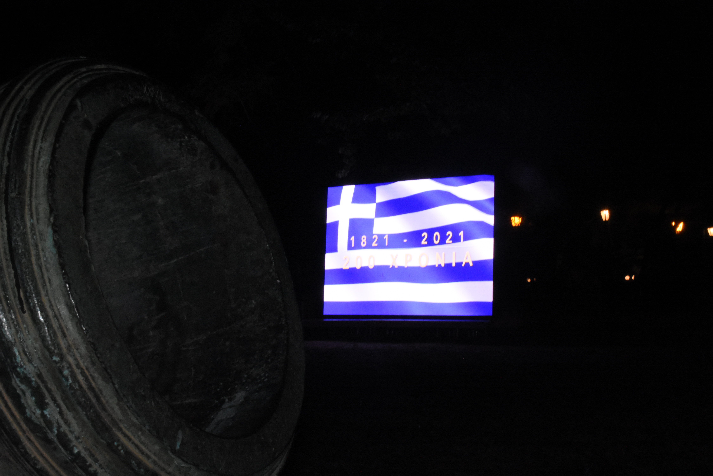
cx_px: 356
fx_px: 1129
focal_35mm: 57
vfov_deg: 23.8
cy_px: 238
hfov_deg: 35.0
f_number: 29
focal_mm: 38
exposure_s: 1/40
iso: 5000
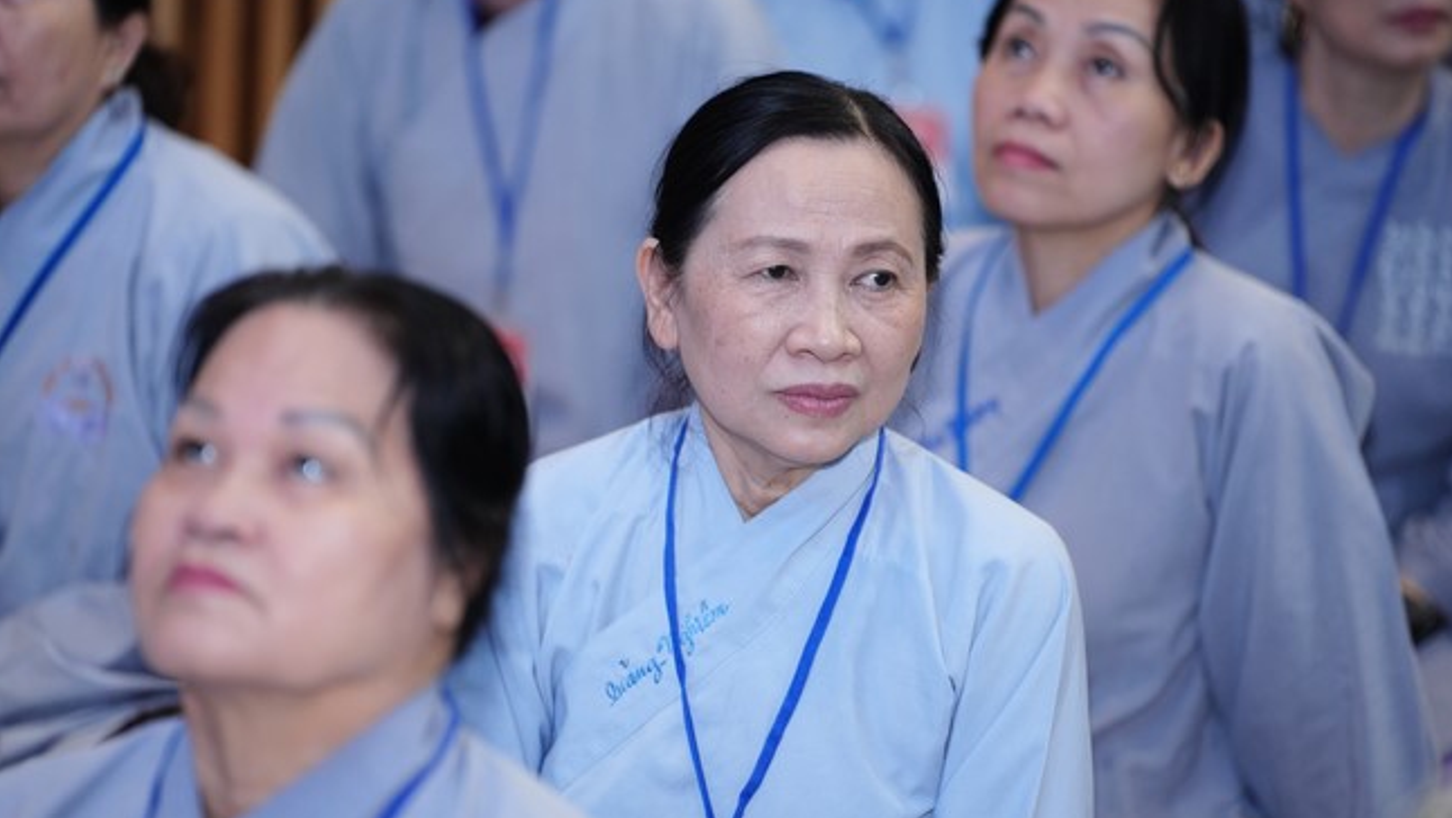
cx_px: 728
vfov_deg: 7.7
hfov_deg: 13.6
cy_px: 455
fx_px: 6086
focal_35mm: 158
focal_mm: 150
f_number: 2.8
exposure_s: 1/160
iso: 2000
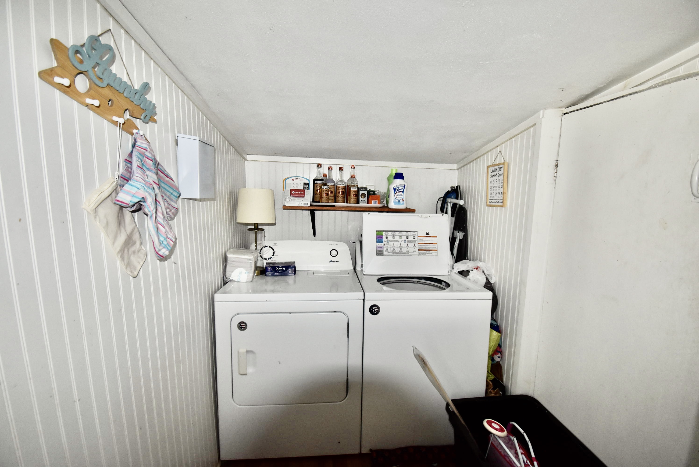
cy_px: 234
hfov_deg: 100.3
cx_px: 350
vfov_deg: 77.4
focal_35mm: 15
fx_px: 291
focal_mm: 10
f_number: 4.5
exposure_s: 1/100
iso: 1100
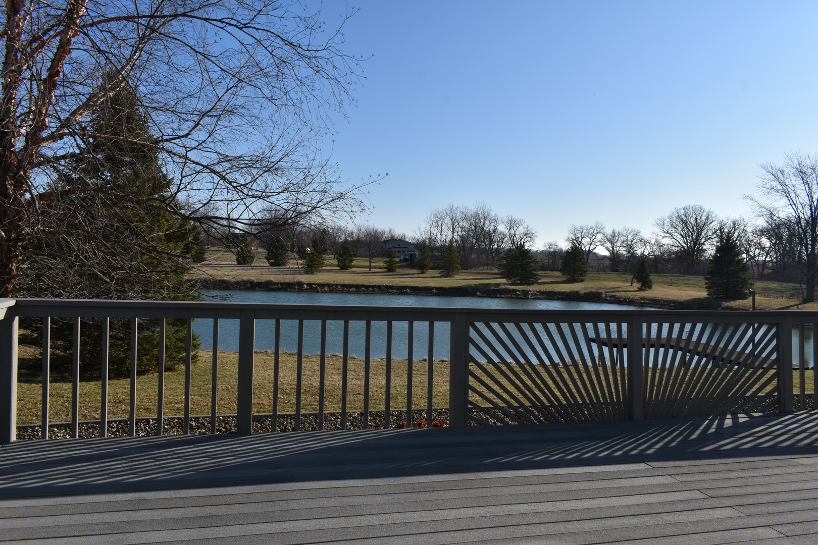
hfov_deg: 67.4
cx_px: 409
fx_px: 613
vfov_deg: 47.9
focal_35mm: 27
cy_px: 272
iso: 100
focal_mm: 18
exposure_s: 1/200
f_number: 11
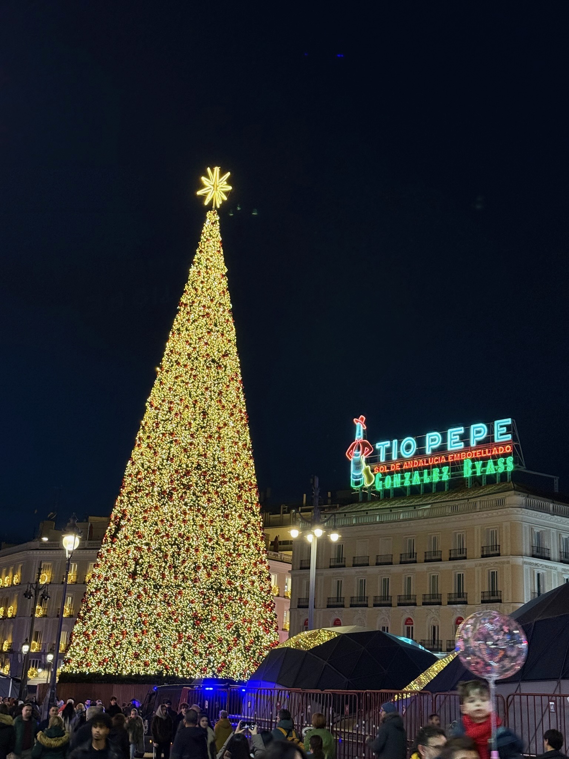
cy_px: 380
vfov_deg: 39.7
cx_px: 284
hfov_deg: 30.3
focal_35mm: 48
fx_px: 1052
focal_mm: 6.76
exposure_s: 1/33
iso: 400
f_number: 1.78
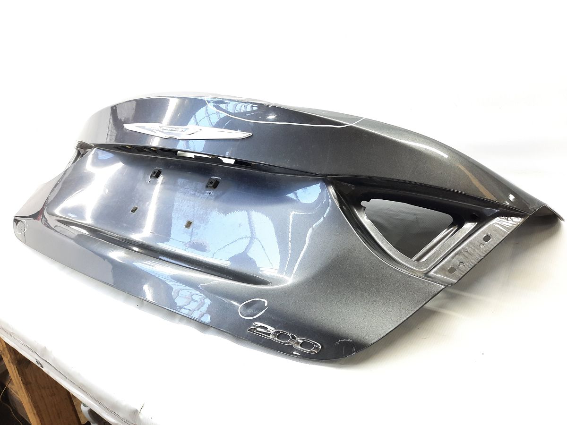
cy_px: 212
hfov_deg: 69.4
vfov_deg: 54.9
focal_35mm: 25
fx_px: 409
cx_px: 284
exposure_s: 1/50
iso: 200
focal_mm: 4.6
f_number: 2
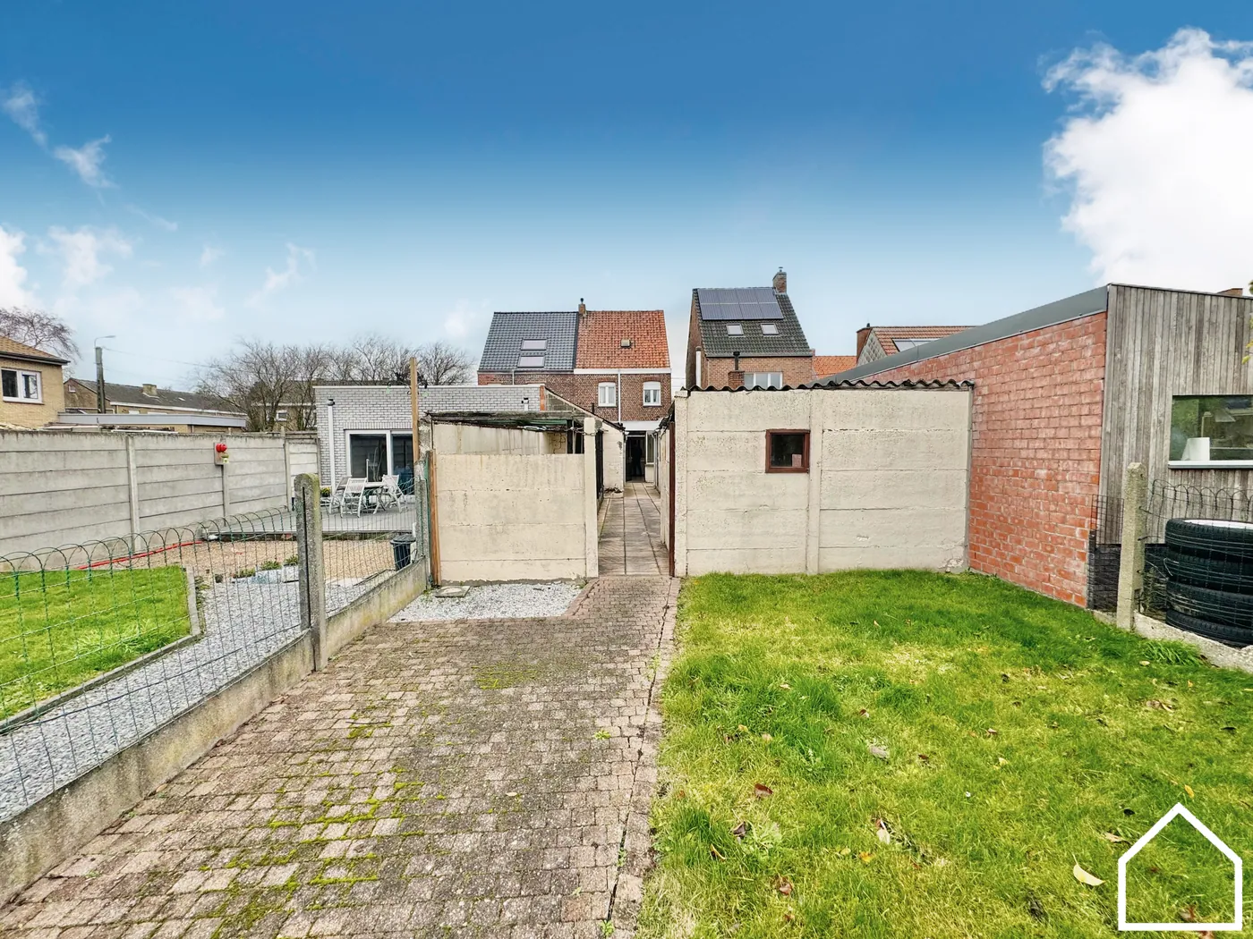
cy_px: 470
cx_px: 626
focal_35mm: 14
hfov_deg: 102.1
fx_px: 507
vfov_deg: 85.7
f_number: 2.2
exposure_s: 1/329
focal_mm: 2.22
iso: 40
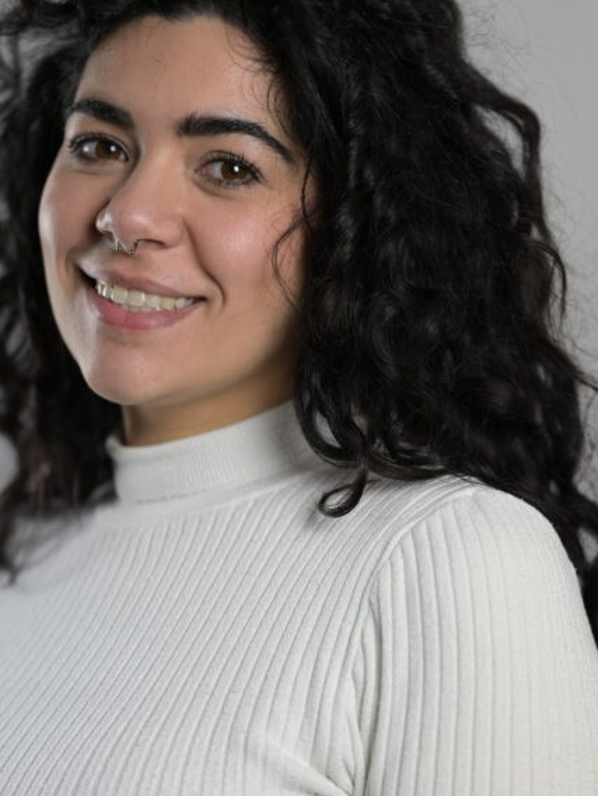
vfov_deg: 13.4
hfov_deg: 10.1
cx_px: 165
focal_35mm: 147
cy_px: 478
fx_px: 3385
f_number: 1.8
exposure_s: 1/320
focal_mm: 85
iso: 800
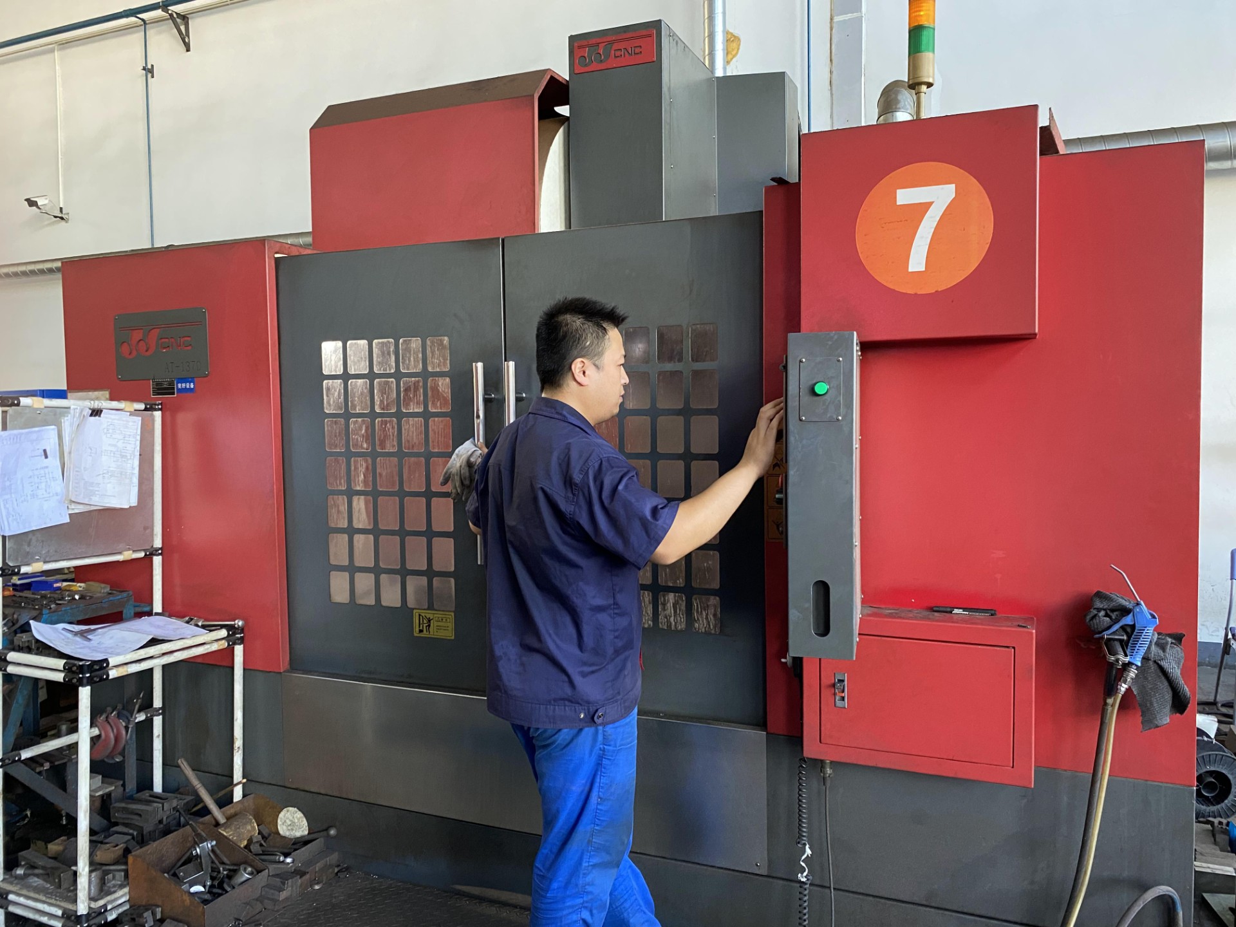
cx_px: 618
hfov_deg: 67.3
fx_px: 928
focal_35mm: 26
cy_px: 464
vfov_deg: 53.1
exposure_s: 1/60
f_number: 1.8
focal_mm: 4.25
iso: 320
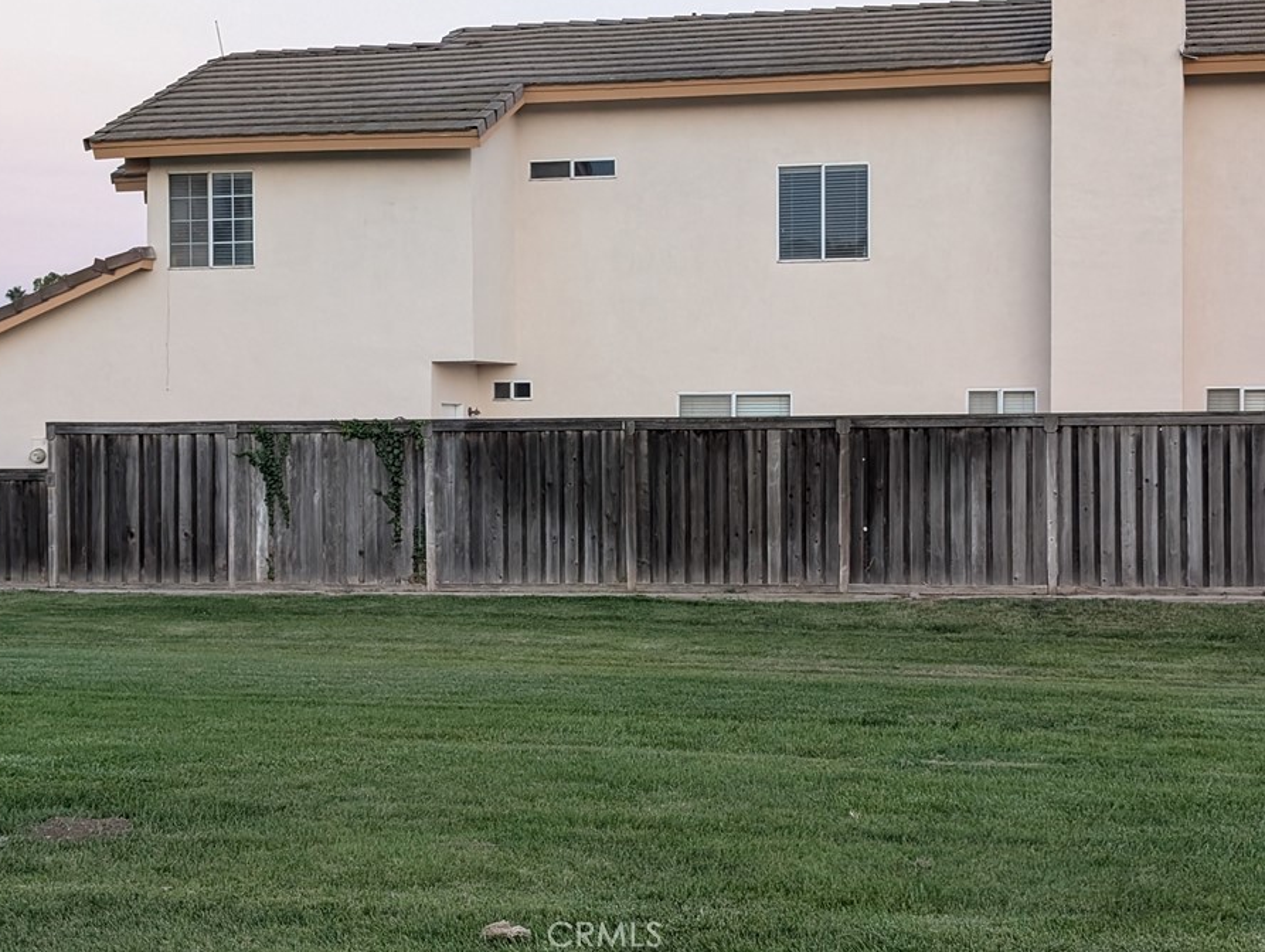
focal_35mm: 56
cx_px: 634
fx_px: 2049
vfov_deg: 26.1
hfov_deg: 34.3
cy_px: 411
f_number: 1.68
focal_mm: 6.9
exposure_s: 1/213
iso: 233
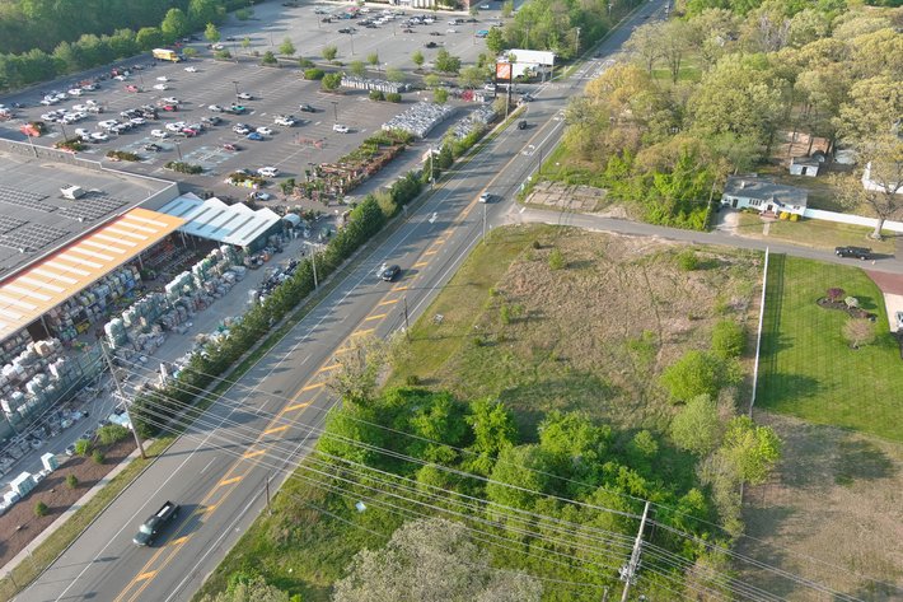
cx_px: 452
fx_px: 727
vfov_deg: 44.9
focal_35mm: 29
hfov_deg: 63.7
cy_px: 301
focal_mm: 10.57
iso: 100
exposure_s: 1/320
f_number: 2.8
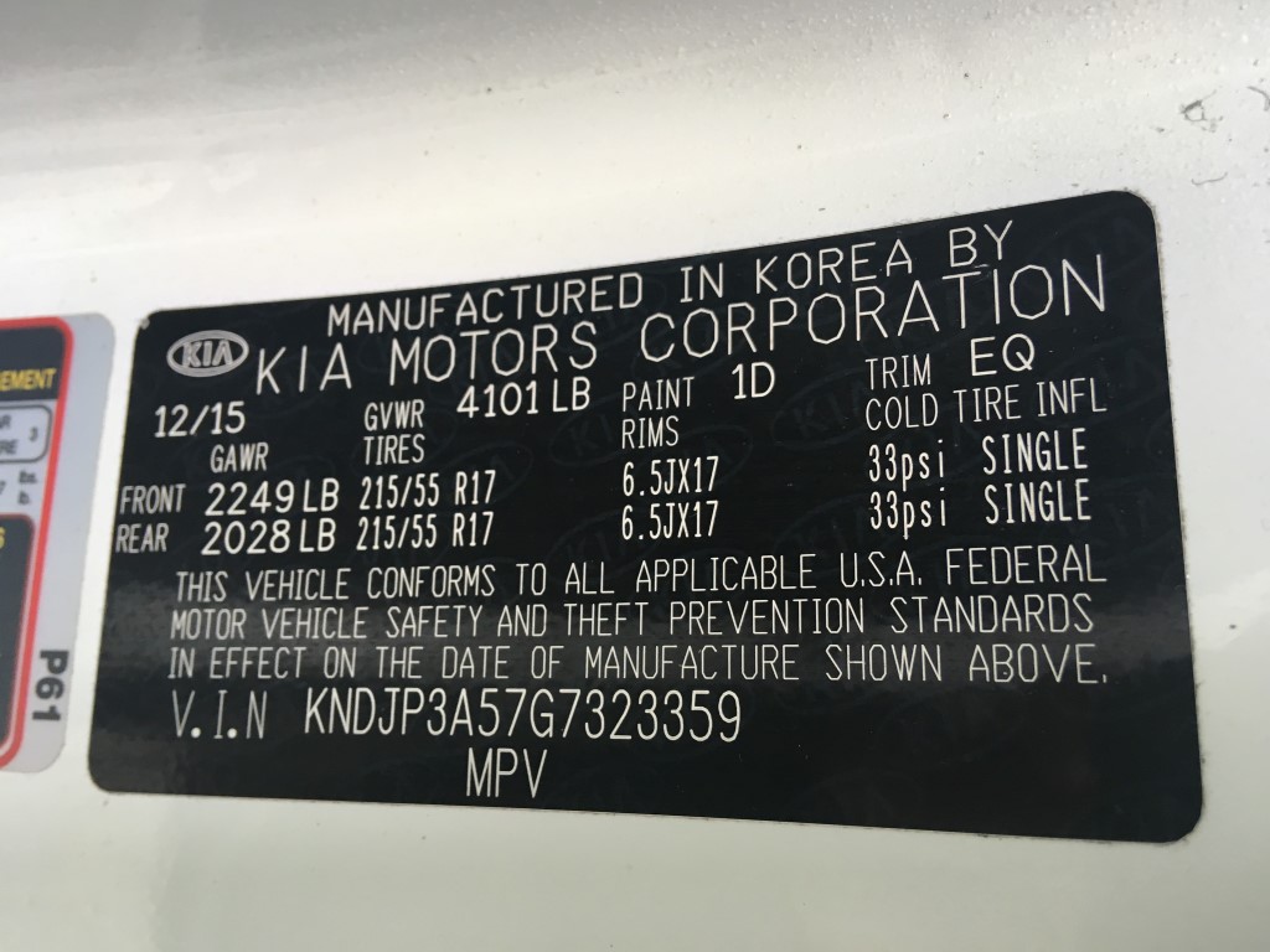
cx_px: 635
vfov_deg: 48.2
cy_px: 476
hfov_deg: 61.7
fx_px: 1064
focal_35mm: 29
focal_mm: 4.15
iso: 32
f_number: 2.2
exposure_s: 1/30
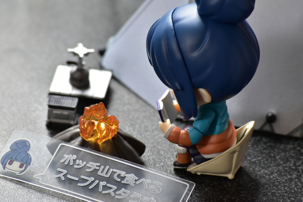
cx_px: 152
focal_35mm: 248
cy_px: 101
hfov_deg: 8.3
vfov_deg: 5.6
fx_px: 2083
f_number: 8
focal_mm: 165
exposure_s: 1/20
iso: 800
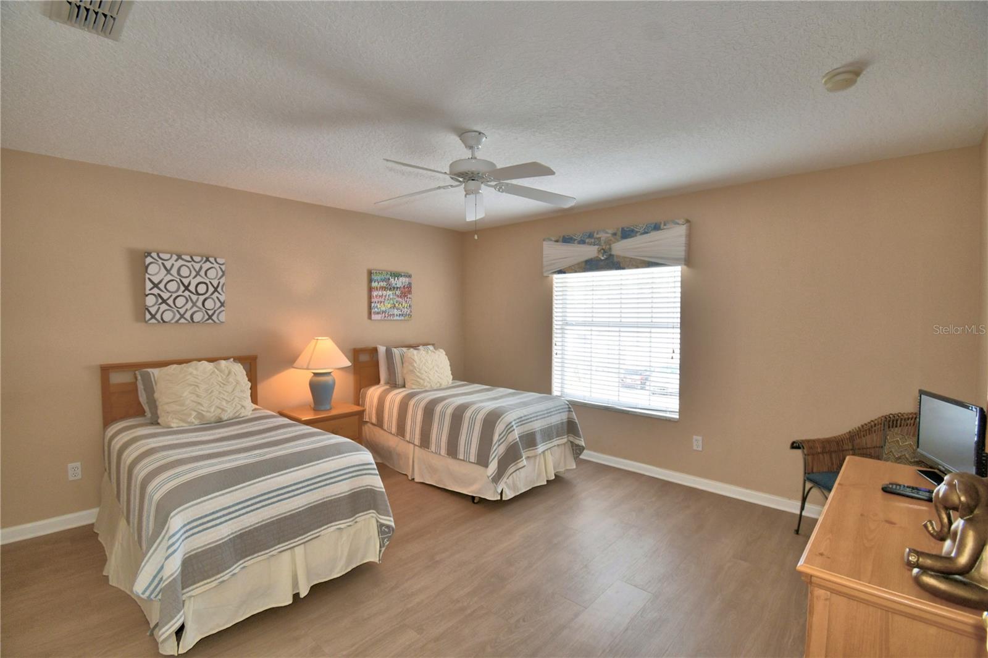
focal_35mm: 15
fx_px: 411
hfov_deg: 100.4
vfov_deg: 77.3
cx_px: 494
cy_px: 329
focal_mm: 10
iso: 200
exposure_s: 1/30
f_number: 4.5
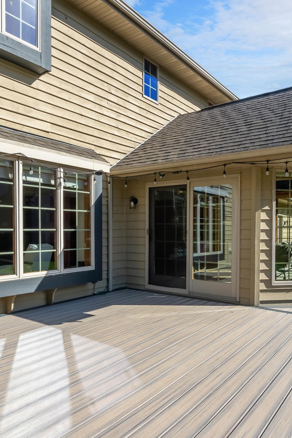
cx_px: 119
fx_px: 328
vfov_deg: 67.3
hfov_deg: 47.7
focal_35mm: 27
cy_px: 236
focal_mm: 16
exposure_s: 1/2000
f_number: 11
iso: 640
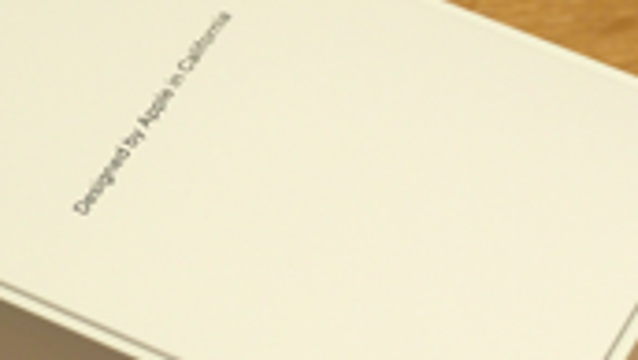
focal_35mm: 213
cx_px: 145
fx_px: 3606
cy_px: 150
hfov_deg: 10.1
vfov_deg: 5.7
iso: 320
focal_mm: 40
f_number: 4.5
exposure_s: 1/80
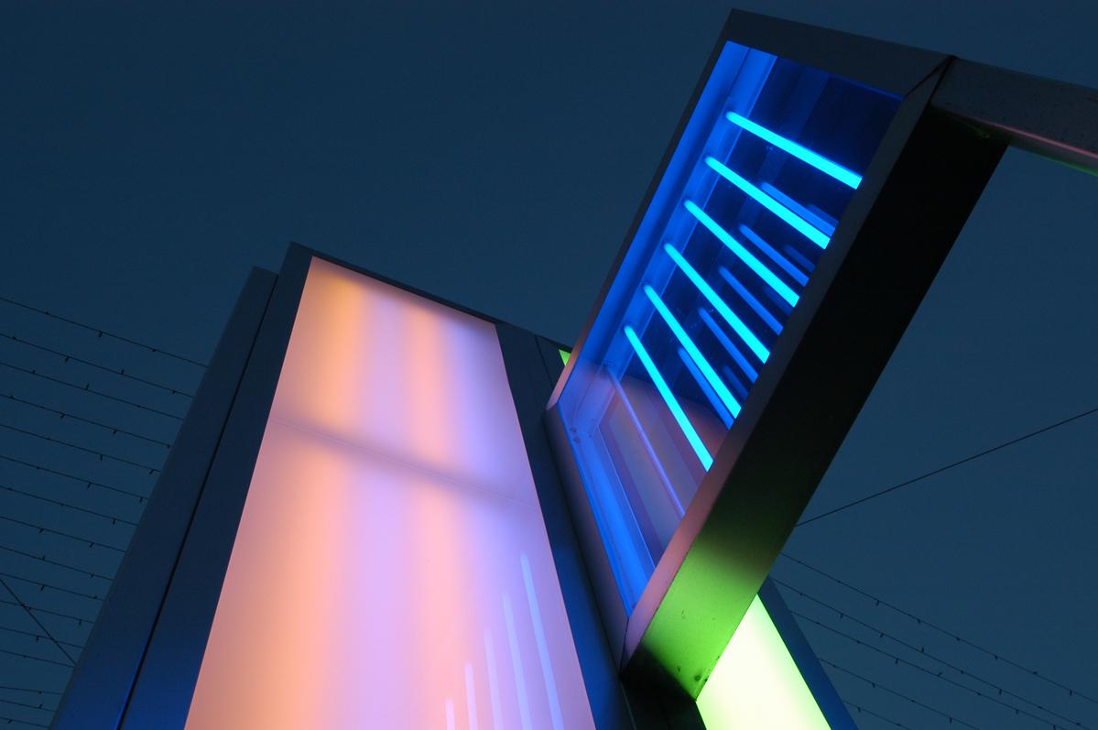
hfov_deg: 53.2
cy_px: 365
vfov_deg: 36.8
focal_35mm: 36
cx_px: 549
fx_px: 1097
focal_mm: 24
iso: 400
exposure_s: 1/125
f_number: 5.6
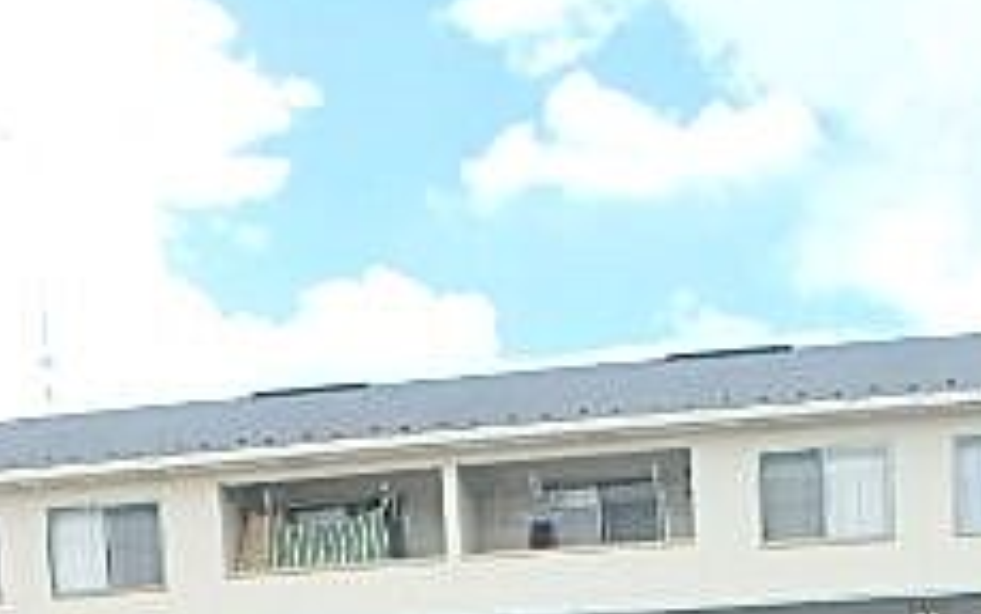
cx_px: 699
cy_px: 993
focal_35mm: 62
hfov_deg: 32.5
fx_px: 1658
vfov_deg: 18.0
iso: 125
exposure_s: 1/800
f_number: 3.5
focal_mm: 3.7
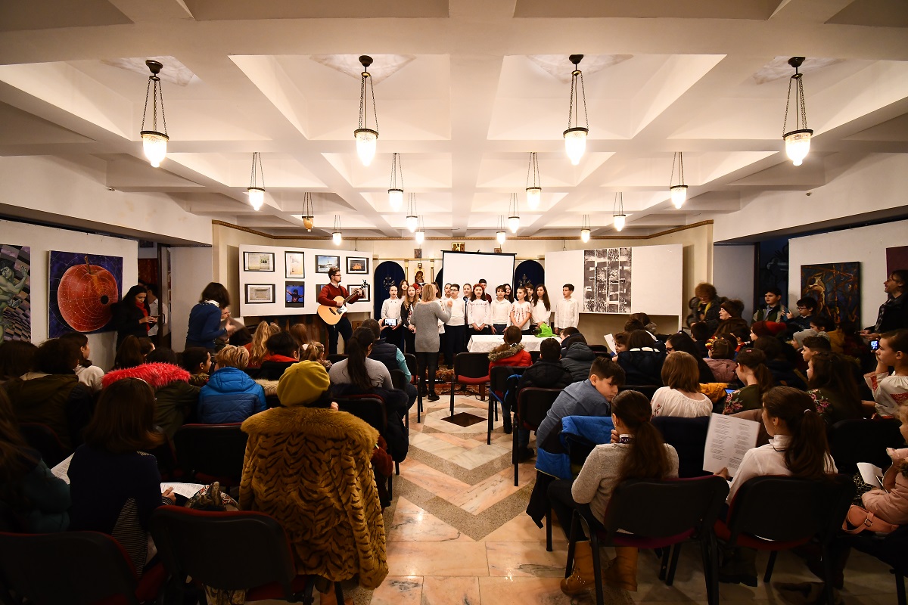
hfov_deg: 100.4
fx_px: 378
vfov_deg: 77.3
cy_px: 302
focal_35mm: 15
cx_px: 454
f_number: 4.5
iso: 1600
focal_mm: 10
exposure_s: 1/25
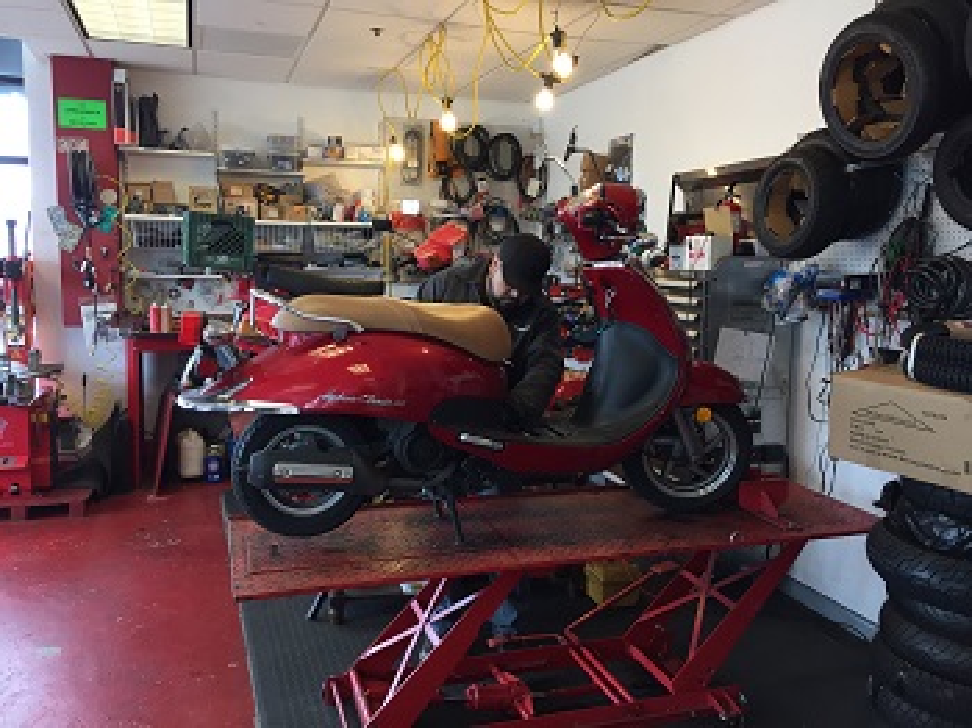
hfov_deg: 61.7
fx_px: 814
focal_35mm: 29
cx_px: 486
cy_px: 364
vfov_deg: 48.2
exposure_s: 1/40
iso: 32
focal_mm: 4.15
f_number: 2.2
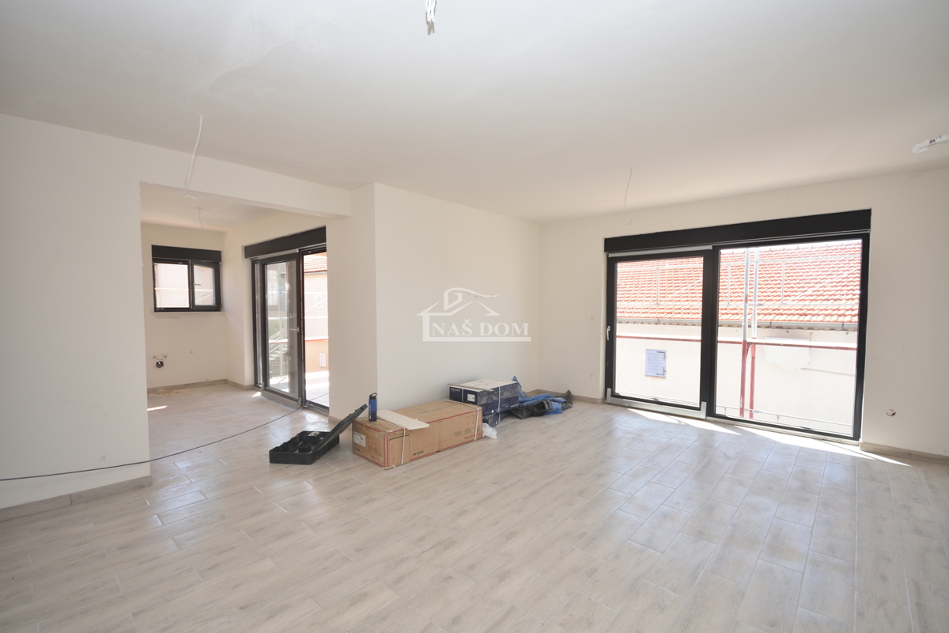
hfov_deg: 100.4
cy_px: 316
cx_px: 474
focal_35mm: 15
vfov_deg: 77.3
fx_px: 395
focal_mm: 10
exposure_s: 1/125
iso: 100
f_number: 5.6
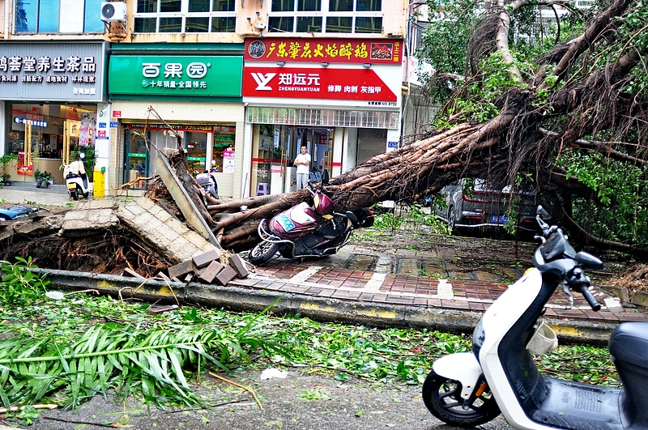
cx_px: 324
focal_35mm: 30
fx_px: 539
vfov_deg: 43.5
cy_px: 215
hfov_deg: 62.0
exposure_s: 1/800
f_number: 9
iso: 800
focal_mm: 20
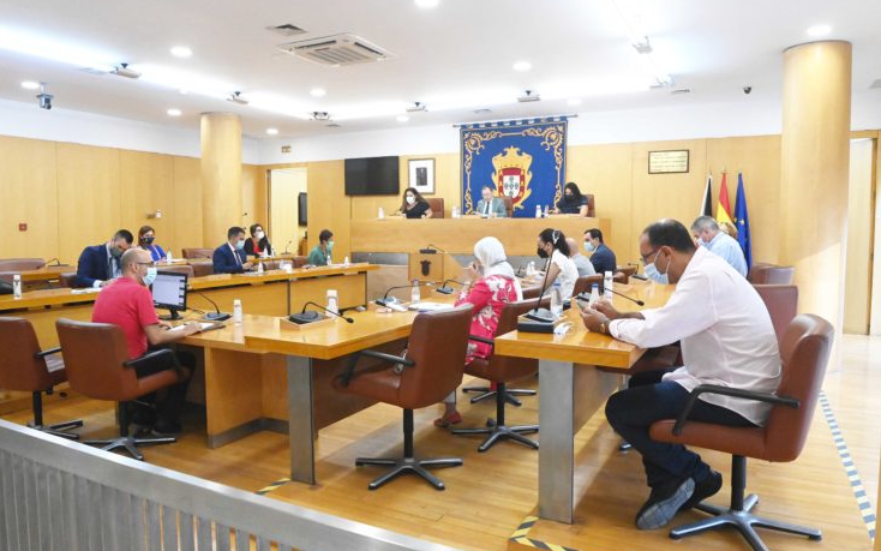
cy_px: 268
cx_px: 433
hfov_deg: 72.5
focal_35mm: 25
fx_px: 600
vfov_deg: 49.3
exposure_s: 1/160
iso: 12800
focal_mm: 24
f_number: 13
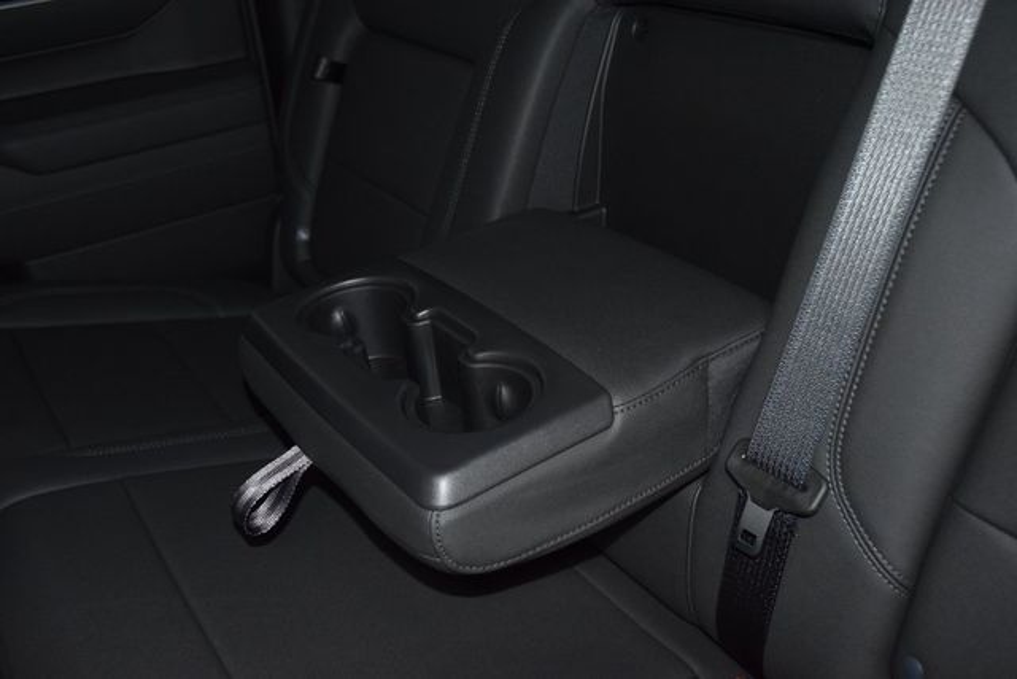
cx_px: 508
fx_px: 1060
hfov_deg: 51.3
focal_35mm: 38
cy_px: 340
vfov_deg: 35.5
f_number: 3.8
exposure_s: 1/125
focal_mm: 25
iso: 1800
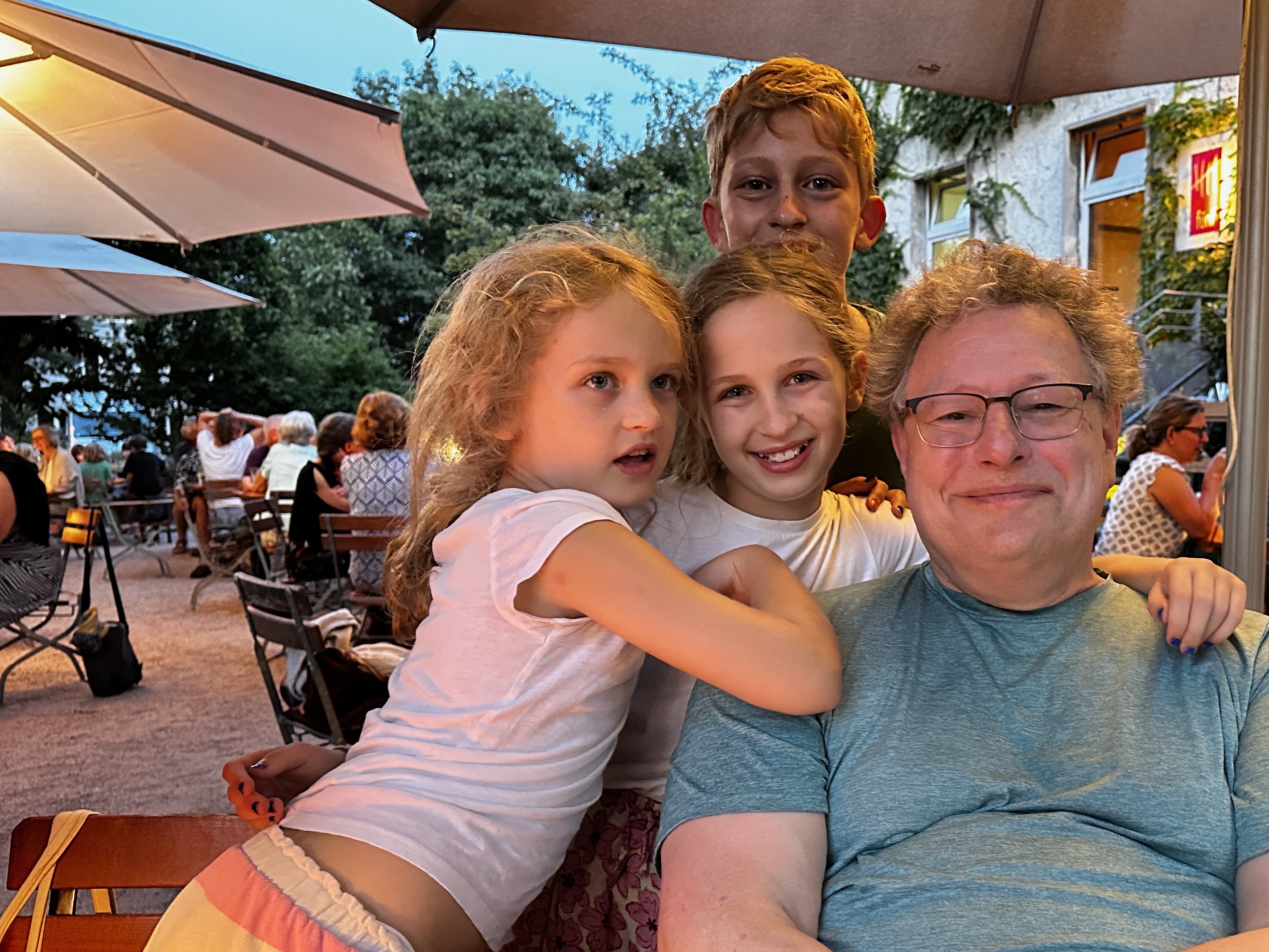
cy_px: 573
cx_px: 855
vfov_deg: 41.6
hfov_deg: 52.8
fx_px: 1247
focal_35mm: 34
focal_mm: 6.86
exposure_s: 1/25
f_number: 1.78
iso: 1000
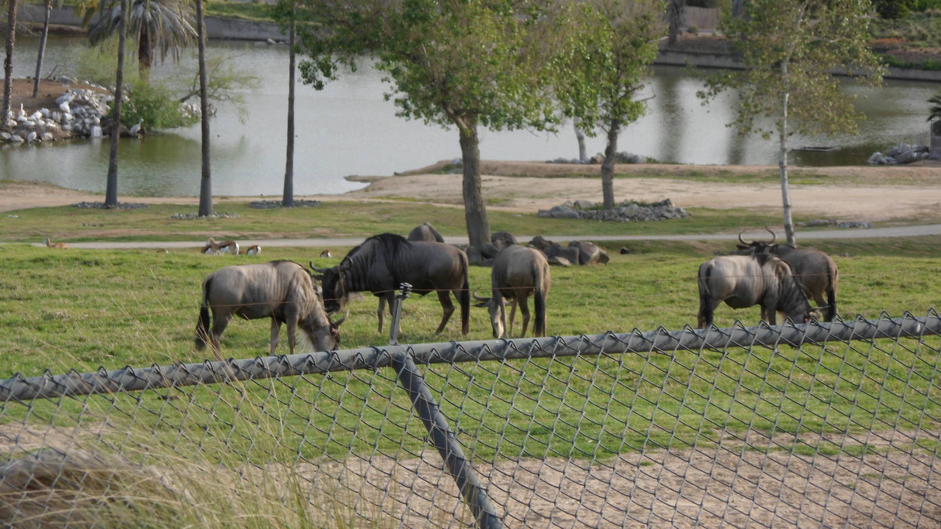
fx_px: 4566
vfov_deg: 6.6
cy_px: 201
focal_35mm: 183
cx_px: 474
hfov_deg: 11.8
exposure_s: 1/180
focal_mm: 28.7
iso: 80
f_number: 5.5
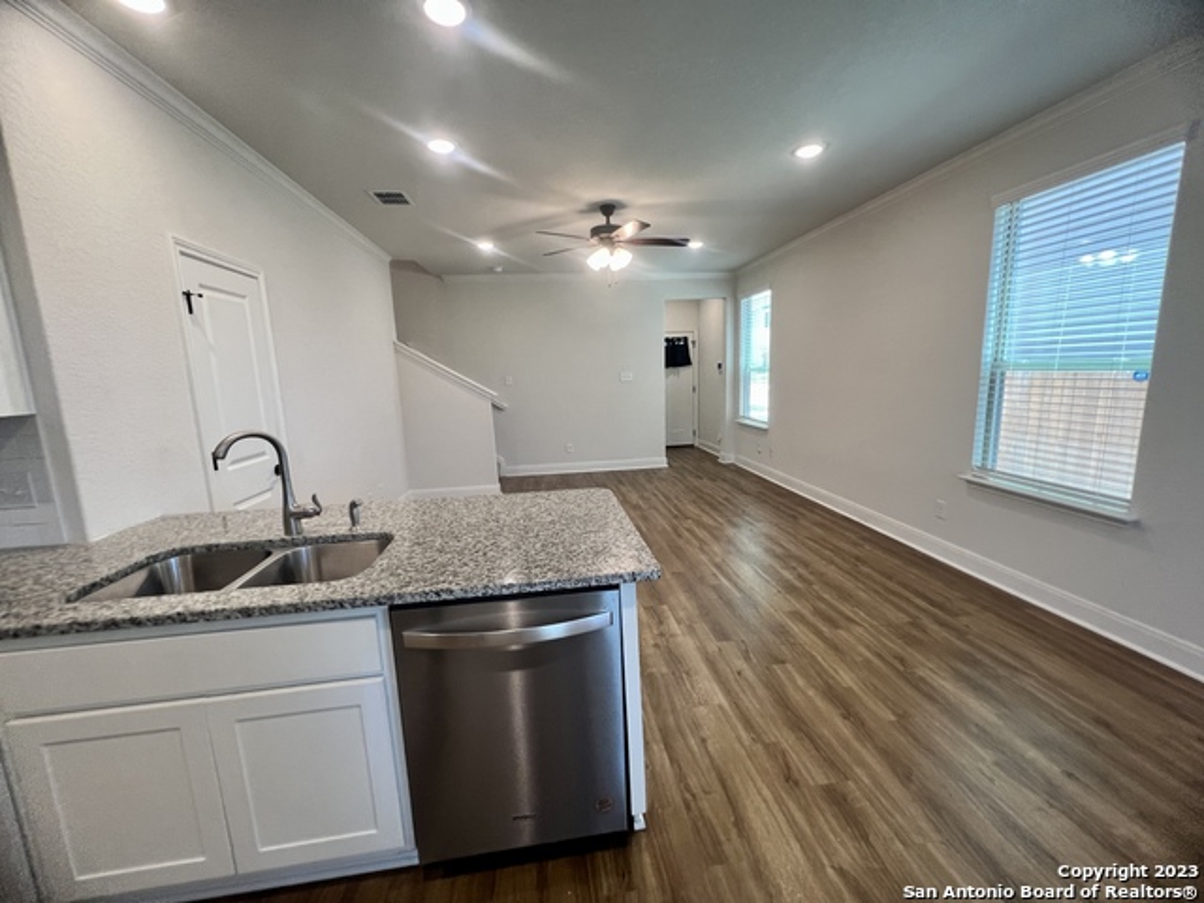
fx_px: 452
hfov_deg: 106.2
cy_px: 452
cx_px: 602
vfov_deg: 89.9
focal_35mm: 13
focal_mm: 1.57
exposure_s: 1/120
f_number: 1.8
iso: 200
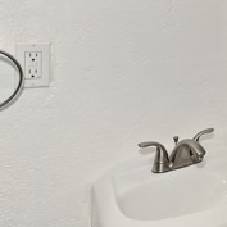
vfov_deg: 35.6
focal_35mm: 46
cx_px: 313
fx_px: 341
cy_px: 44
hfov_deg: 28.4
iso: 400
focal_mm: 10
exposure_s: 1/30
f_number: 8
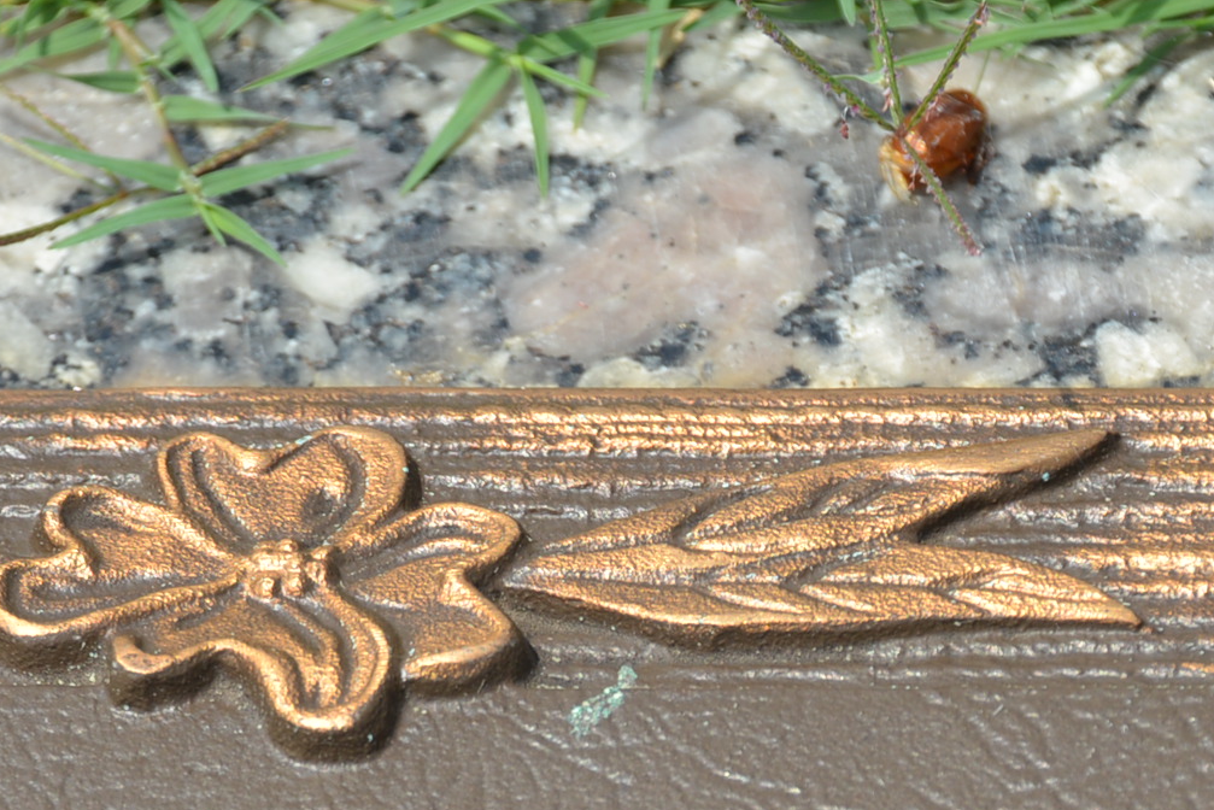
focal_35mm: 747
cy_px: 1053
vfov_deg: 1.8
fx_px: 25196
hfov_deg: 2.8
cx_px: 907
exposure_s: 1/640
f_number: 6.3
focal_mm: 250
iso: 200
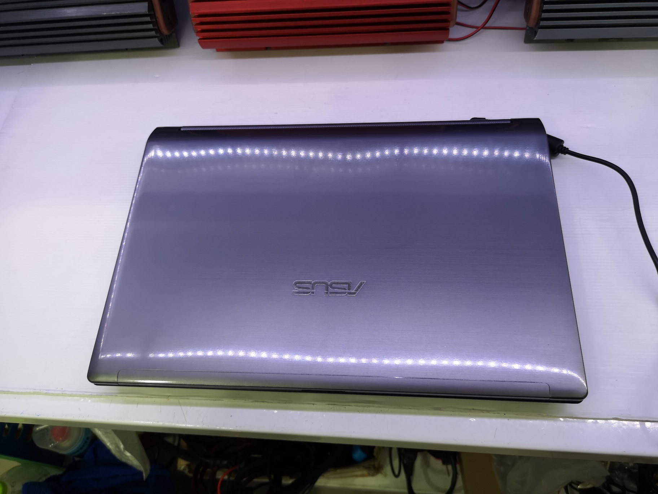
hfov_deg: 65.3
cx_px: 329
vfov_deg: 51.4
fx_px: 513
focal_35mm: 27
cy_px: 247
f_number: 1.8
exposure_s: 1/50
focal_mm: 3.95
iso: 80
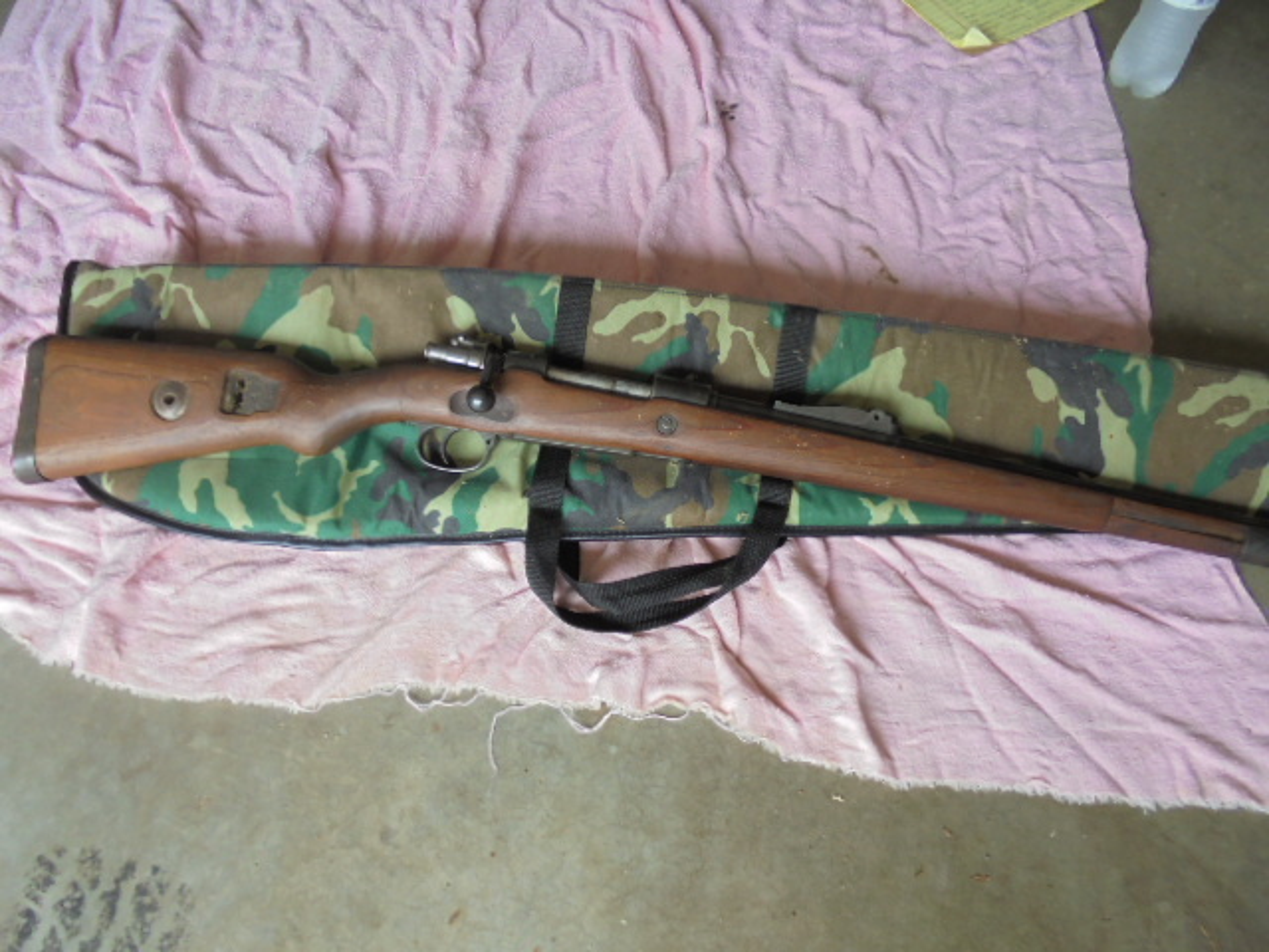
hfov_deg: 67.3
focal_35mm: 26
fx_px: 953
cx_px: 634
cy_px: 476
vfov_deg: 53.1
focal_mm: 4.6
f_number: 3.5
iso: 100
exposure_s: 1/40
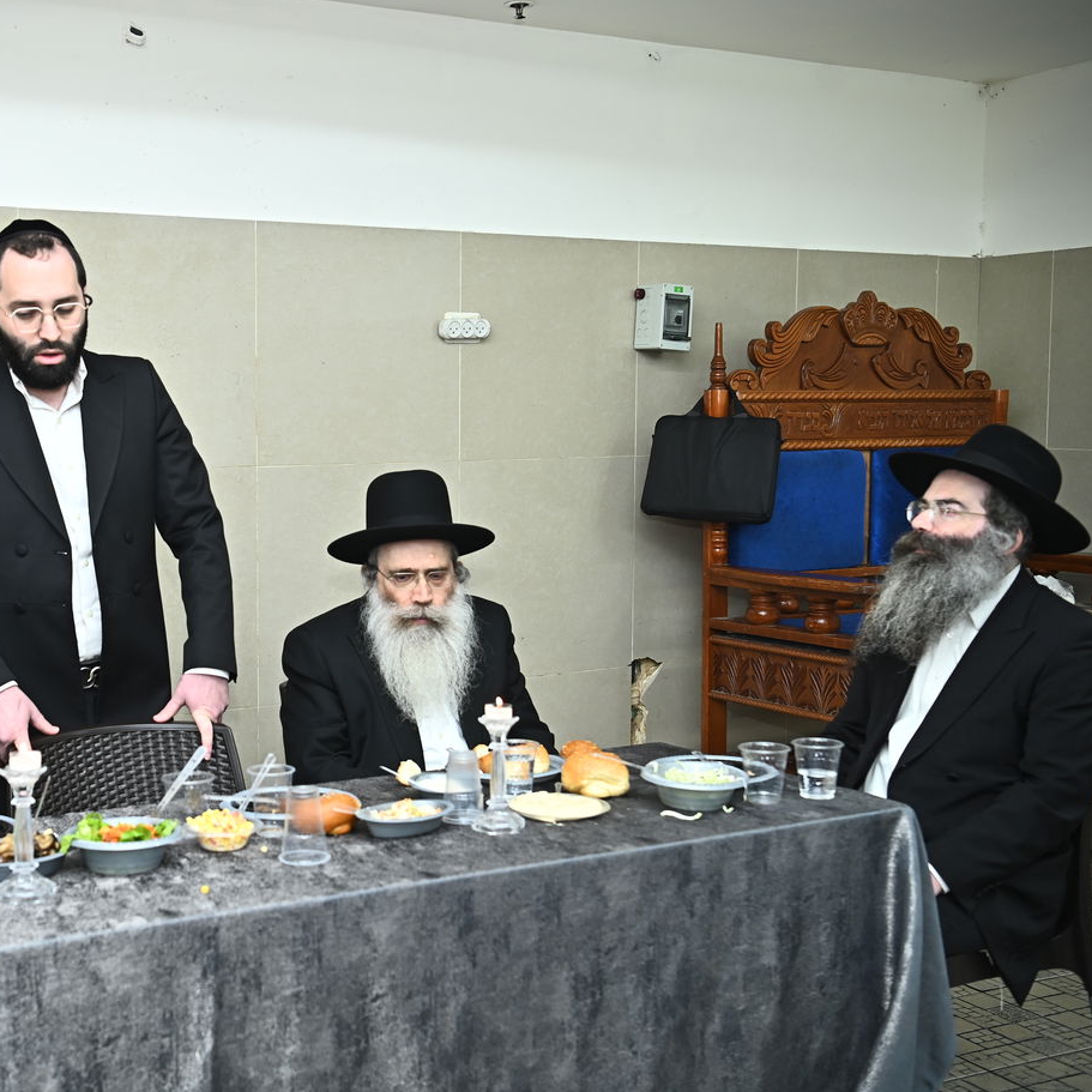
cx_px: 325
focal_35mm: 47
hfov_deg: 35.5
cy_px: 542
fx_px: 1677
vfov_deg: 36.1
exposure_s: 1/160
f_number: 3.5
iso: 500
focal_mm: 36
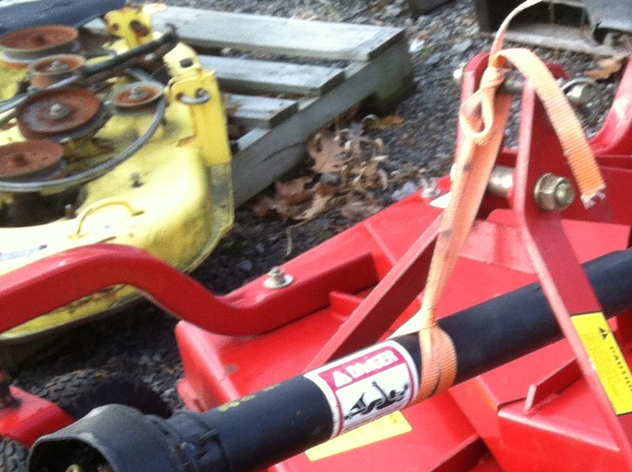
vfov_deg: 13.8
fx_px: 1896
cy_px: 570
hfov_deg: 17.8
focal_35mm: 104
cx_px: 811
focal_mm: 3.85
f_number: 2.8
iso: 80
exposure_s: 1/120
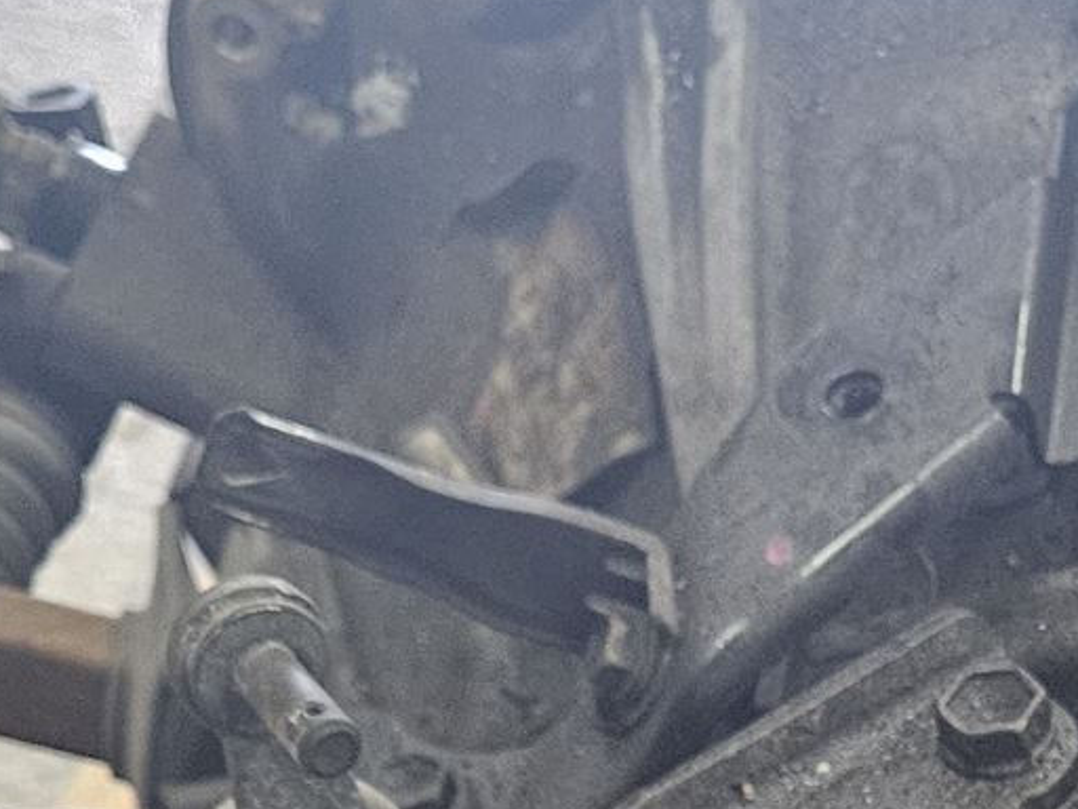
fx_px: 2865
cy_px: 1289
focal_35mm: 92
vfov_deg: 14.7
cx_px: 1099
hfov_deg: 20.6
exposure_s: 1/100
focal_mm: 5.4
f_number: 1.8
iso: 640
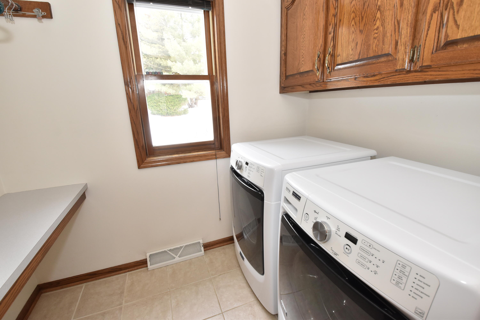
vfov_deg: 77.3
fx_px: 200
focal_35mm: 15
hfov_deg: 100.4
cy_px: 160
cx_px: 240
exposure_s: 1/80
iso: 800
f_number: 7.1
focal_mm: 10
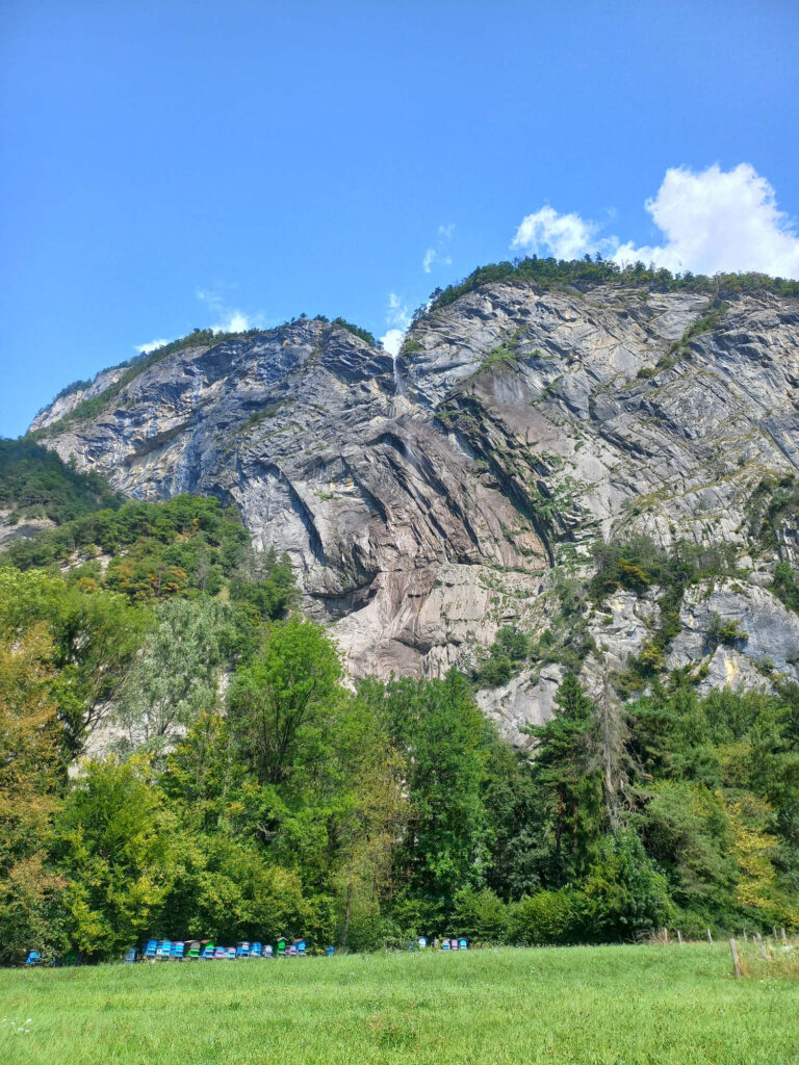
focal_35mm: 25
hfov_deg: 54.9
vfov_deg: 69.4
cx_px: 400
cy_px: 532
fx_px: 769
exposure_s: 1/657
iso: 50
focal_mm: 4.7
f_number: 1.8
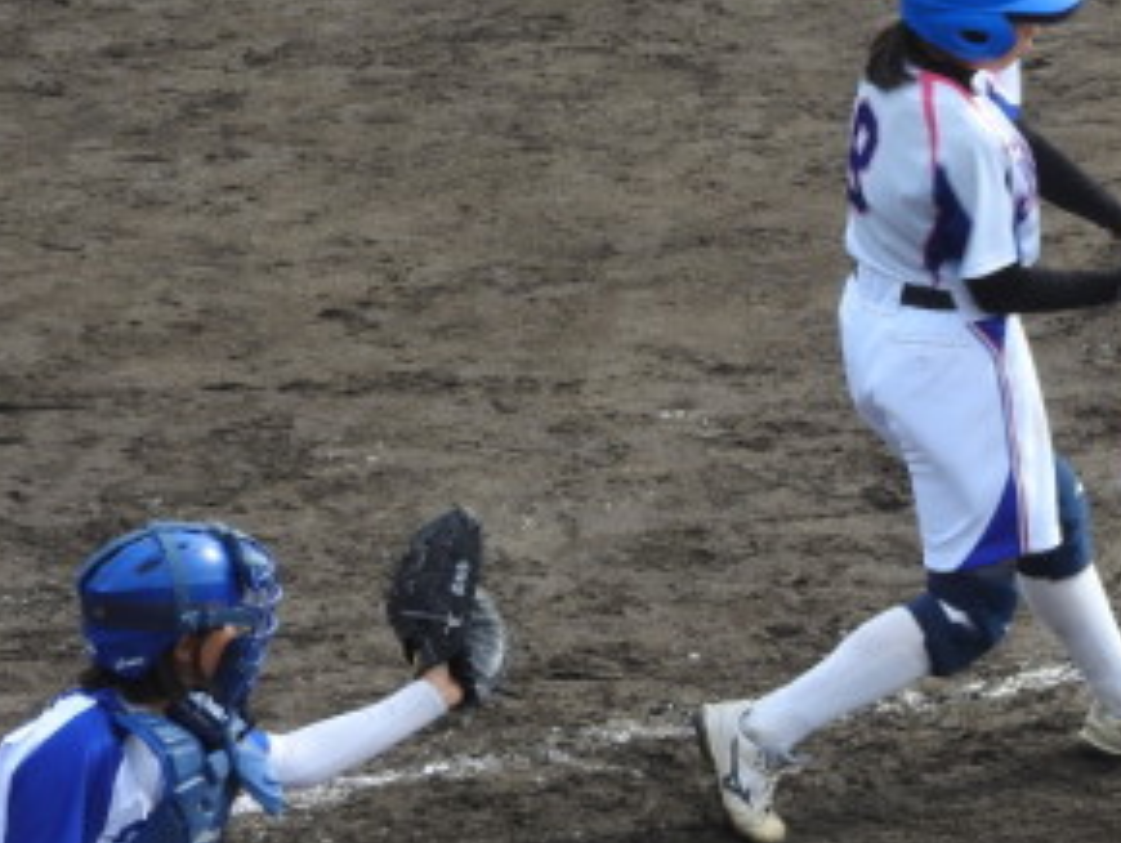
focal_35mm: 217
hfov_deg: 9.1
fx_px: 7033
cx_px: 1148
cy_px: 228
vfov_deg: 6.9
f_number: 4.8
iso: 100
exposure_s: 1/250
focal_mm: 18.8
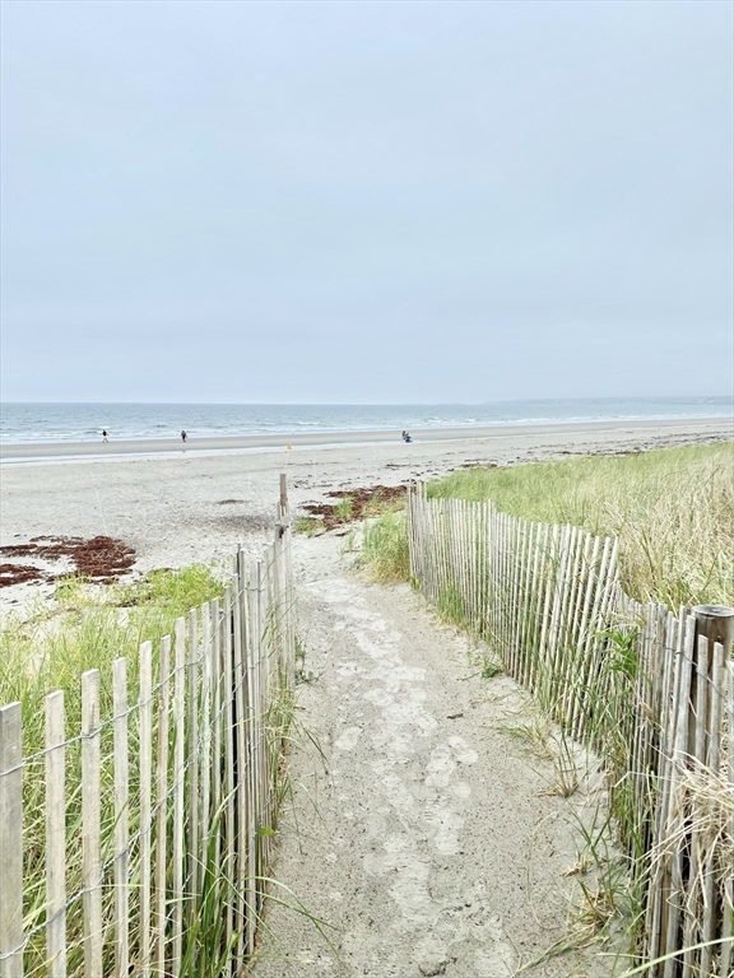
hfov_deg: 53.1
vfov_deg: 67.3
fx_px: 735
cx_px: 367
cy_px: 489
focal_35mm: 26
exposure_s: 1/3610
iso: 32
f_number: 1.8
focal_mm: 4.25
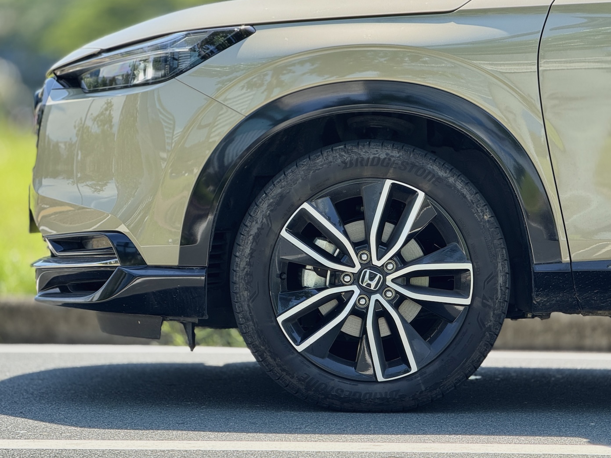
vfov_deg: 10.7
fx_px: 2436
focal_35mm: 138
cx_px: 302
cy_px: 218
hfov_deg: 14.3
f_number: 2.8
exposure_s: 1/206
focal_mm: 15.66
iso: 64
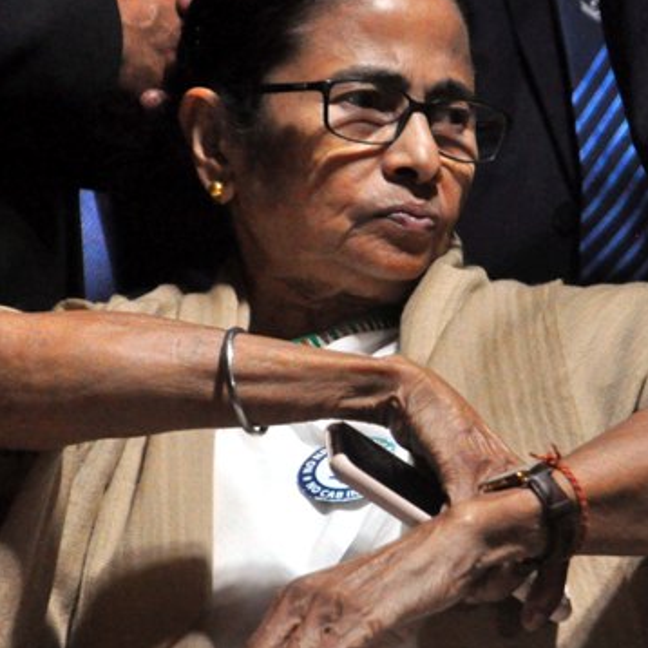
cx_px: 431
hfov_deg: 6.3
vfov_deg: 6.3
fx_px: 5909
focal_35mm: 279
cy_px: 356
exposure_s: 1/400
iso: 3200
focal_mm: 98
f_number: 5.6
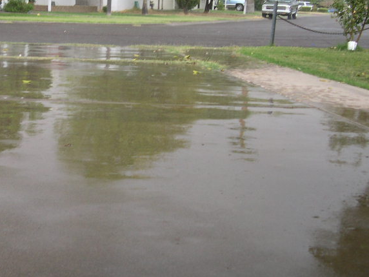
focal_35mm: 68
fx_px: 725
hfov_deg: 28.0
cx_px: 79
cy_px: 87
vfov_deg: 21.5
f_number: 2.8
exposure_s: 1/79.8
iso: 100
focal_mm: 8
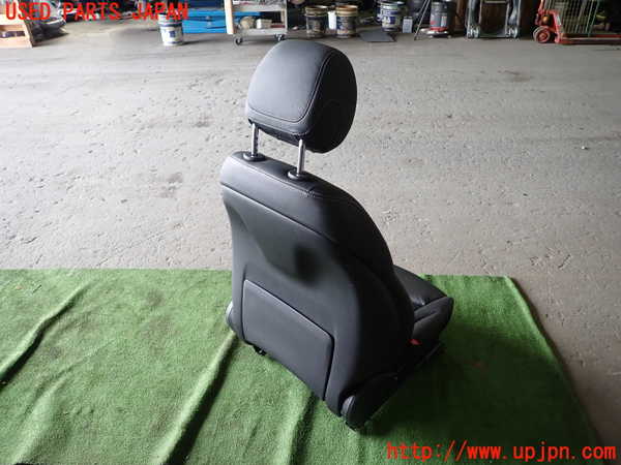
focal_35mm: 25
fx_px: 448
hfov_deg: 69.4
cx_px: 310
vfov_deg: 54.9
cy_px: 232
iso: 100
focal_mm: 4.5
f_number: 2
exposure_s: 1/60
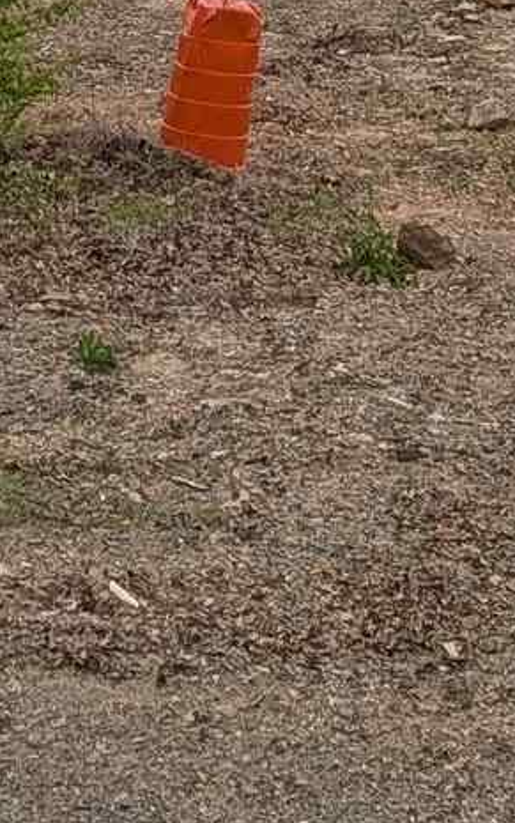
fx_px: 3141
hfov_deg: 9.4
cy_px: -531
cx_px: 166
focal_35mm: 140
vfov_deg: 13.7
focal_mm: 6.9
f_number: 1.68
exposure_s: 1/1880
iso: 19
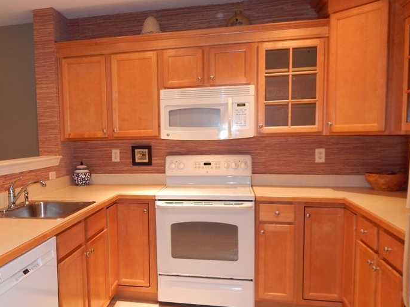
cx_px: 124
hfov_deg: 53.8
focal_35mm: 33
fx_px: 391
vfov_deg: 42.8
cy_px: 177
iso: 200
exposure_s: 1/30
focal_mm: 4
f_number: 3
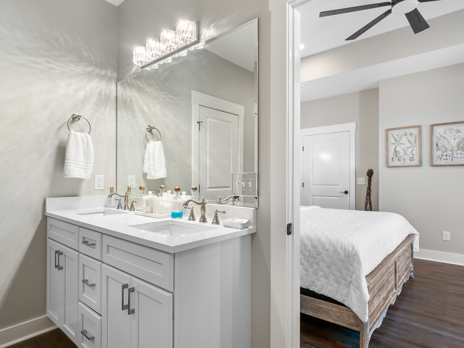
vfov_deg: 66.0
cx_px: 232
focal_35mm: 20
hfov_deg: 81.7
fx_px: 268
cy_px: 174
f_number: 5.6
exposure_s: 1/8
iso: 400
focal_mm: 10
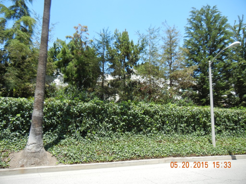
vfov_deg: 46.8
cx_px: 123
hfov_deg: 60.0
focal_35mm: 30
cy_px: 92
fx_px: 213
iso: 160
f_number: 3.5
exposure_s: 1/577
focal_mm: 5.4
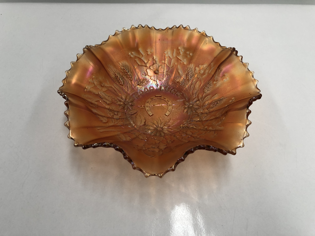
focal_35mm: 28
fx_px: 255
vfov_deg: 49.7
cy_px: 118
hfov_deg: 63.4
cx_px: 158
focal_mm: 4
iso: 20
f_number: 1.8
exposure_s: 1/40
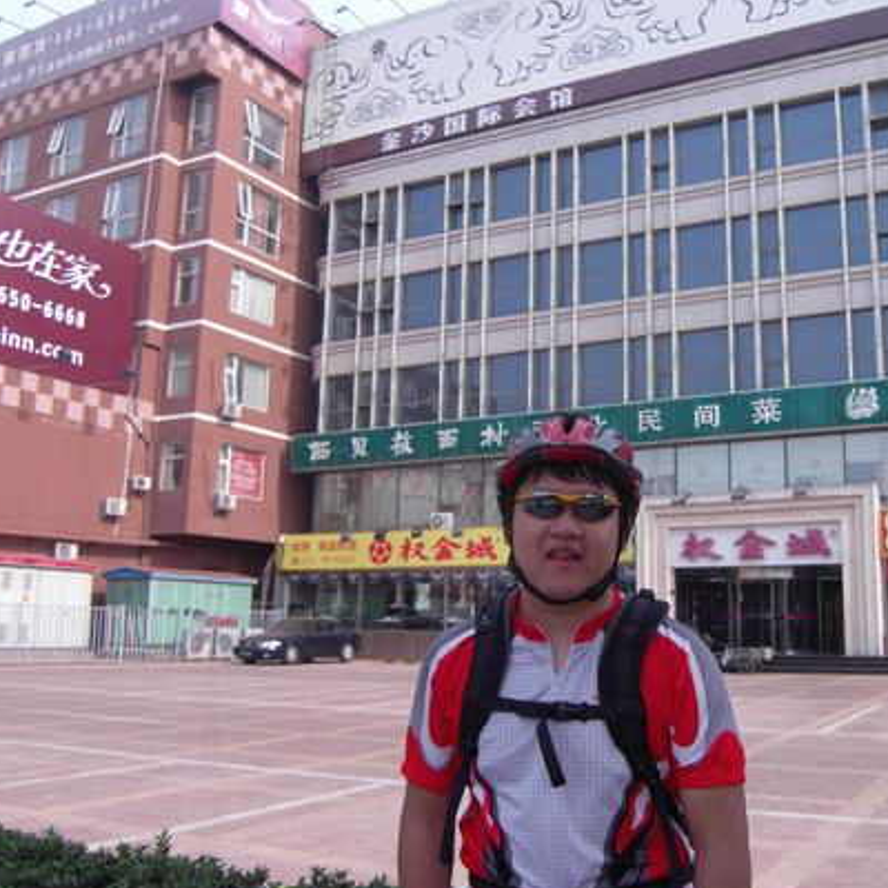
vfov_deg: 48.4
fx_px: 987
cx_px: 539
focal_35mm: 34
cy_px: 455
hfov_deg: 48.1
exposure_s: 1/160
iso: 80
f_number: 7.3
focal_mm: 6
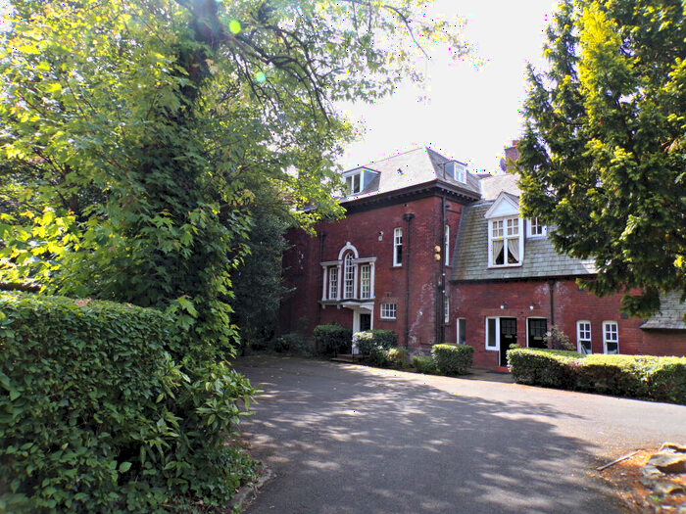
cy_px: 257
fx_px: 476
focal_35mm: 24
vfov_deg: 56.8
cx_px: 343
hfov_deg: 71.6
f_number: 4.3
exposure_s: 1/125
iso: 80
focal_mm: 4.3
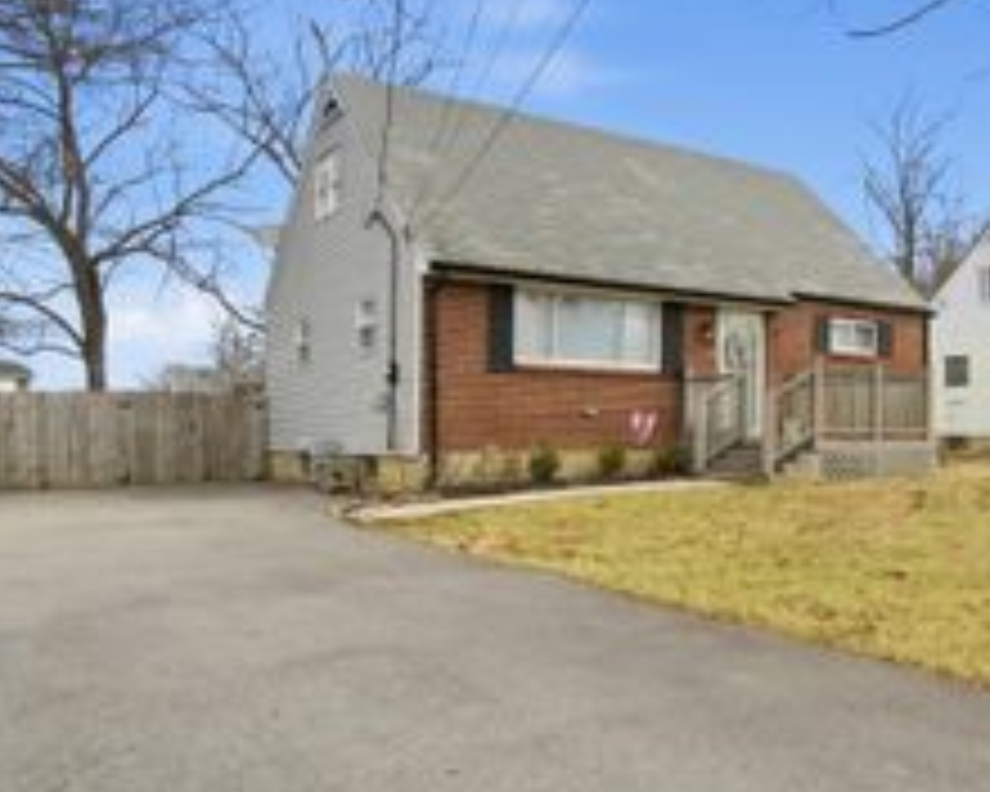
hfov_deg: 52.1
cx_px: 792
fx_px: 938
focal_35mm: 32
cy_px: 405
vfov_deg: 45.8
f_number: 8
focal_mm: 10
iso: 400
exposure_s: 1/640
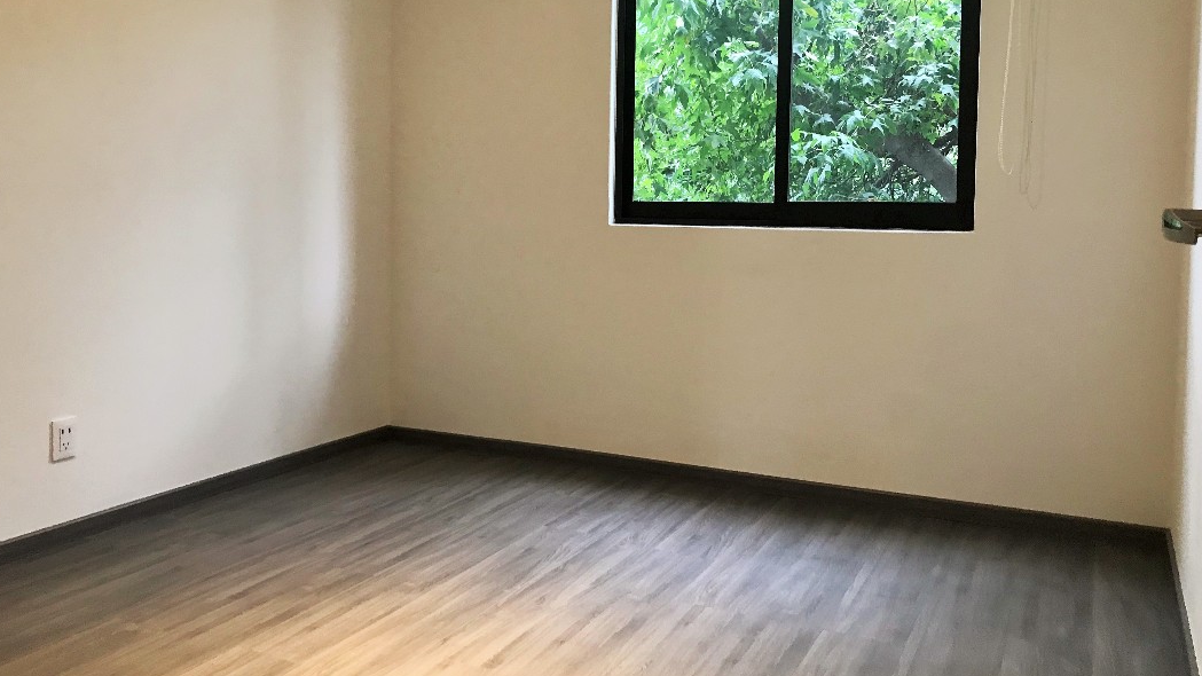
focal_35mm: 31
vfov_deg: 37.6
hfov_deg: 62.6
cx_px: 603
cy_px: 261
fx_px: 988
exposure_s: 1/15
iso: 50
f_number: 1.8
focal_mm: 3.99
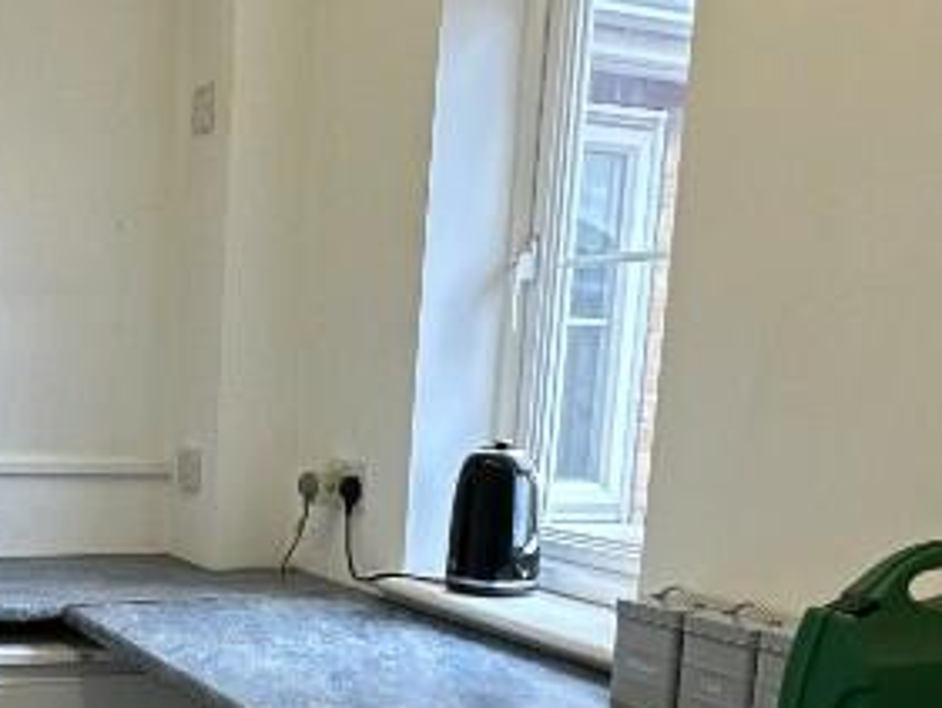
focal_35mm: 51
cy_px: 591
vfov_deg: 27.9
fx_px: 1388
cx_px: 164
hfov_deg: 36.0
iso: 80
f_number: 2.2
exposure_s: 1/100
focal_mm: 2.22
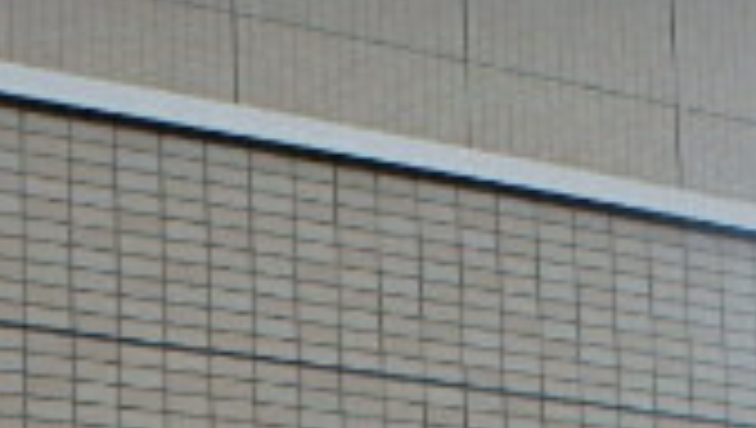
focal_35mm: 87
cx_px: 662
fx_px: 1746
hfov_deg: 23.8
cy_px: 1077
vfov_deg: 11.3
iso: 125
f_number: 3.5
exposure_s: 1/640
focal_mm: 3.7
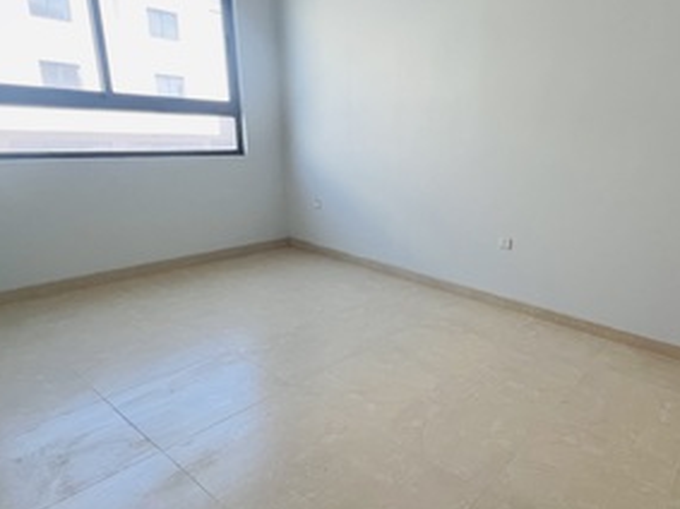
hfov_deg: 74.7
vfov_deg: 63.4
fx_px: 412
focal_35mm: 21
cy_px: 239
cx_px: 489
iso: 100
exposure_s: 1/99
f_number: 1.8
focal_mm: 1.57
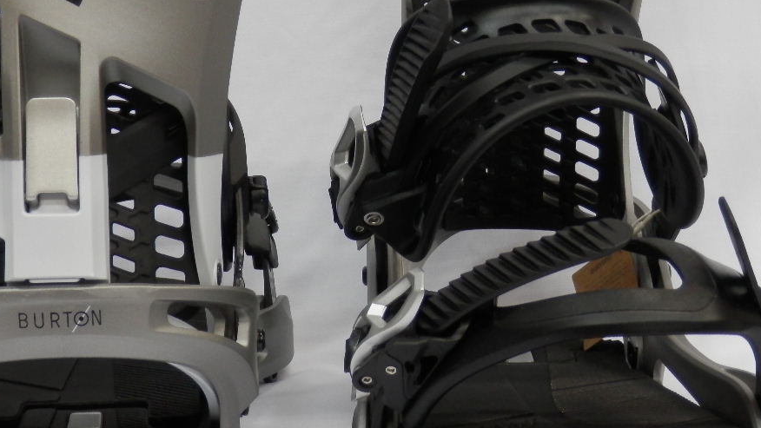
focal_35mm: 78
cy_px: 157
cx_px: 301
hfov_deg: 27.1
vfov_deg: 15.5
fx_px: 1574
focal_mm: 8.9
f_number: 4
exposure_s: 1/10
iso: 200
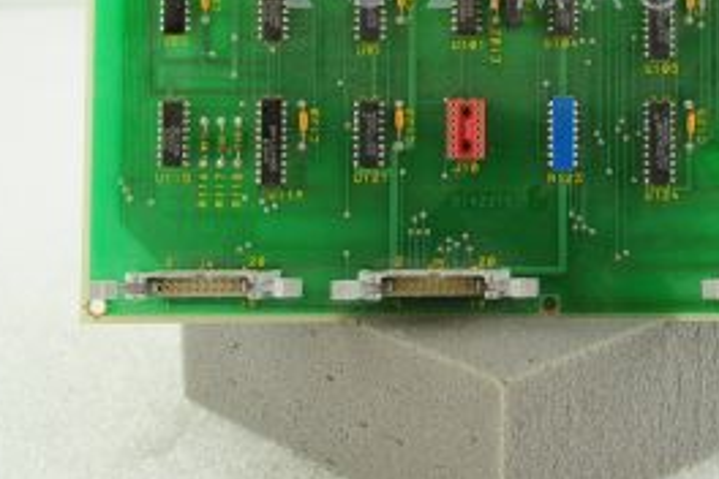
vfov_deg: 12.3
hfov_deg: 18.6
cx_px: 558
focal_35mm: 109
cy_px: -56
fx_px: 2177
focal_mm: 48
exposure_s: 1/125
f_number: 11
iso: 1600
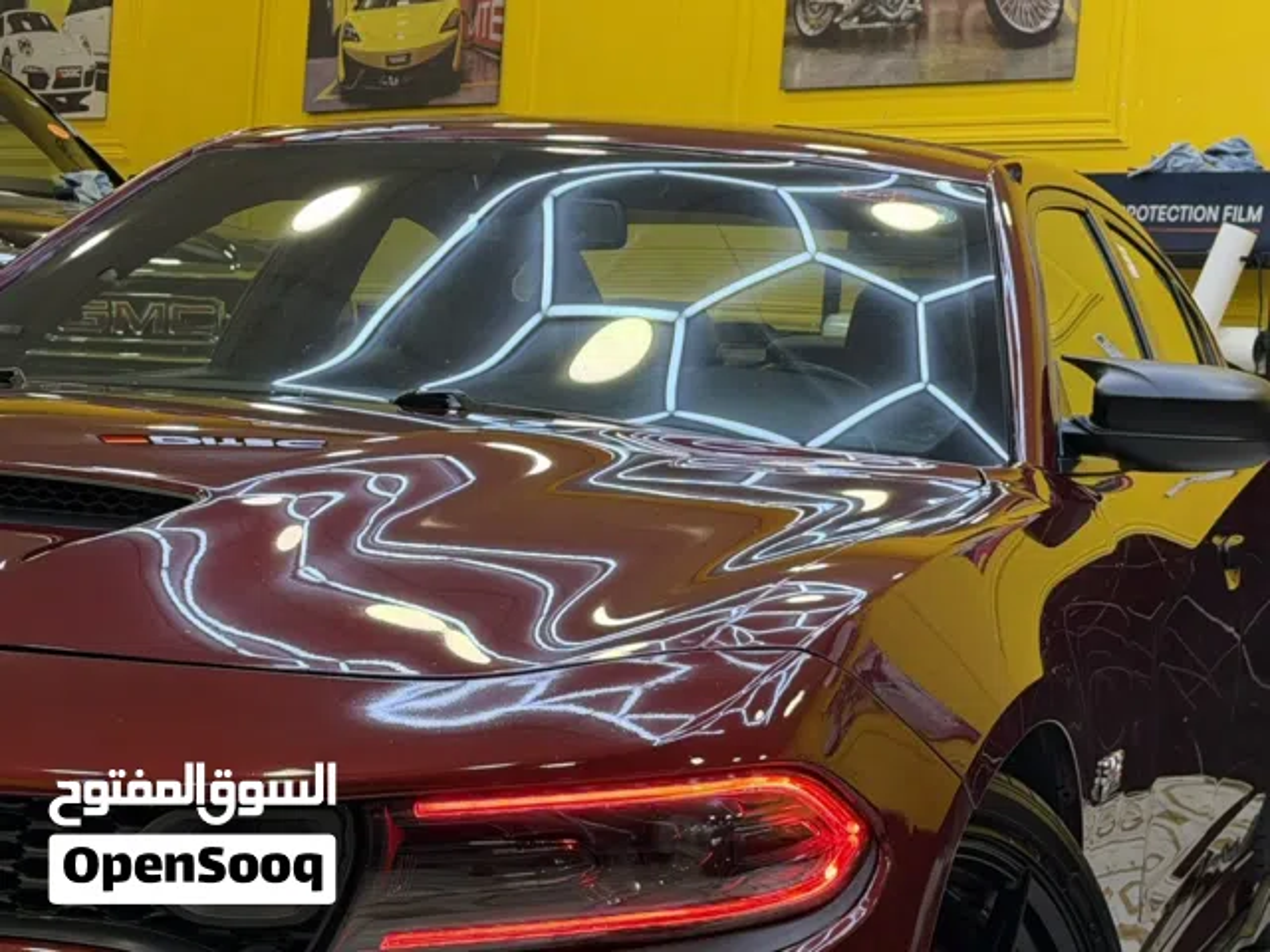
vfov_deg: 30.3
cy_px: 476
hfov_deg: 39.7
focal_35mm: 48
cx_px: 635
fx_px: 1761
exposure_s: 1/100
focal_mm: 6.76
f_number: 1.78
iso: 80
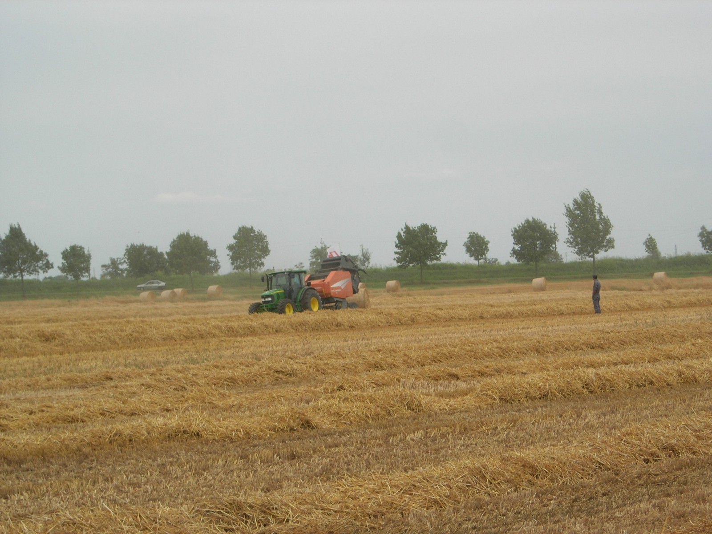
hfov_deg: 17.4
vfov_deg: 13.1
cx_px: 356
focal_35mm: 113
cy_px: 267
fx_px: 2324
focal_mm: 23.4
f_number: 8.2
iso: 64
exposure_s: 1/252
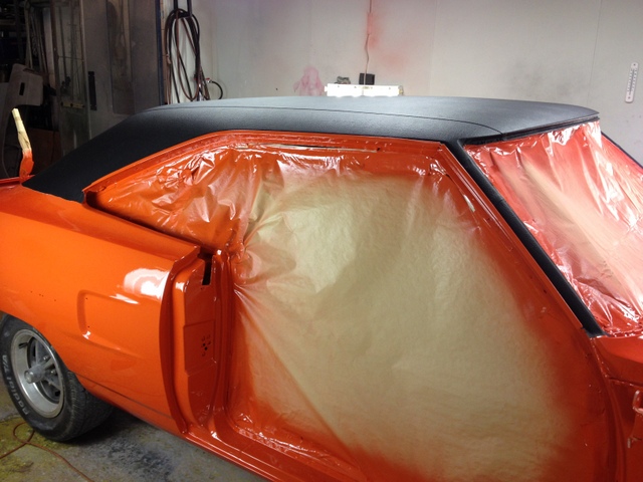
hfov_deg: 52.6
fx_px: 650
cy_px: 241
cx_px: 322
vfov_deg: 40.7
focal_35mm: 35
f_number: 2.4
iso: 80
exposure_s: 1/20
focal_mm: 4.28
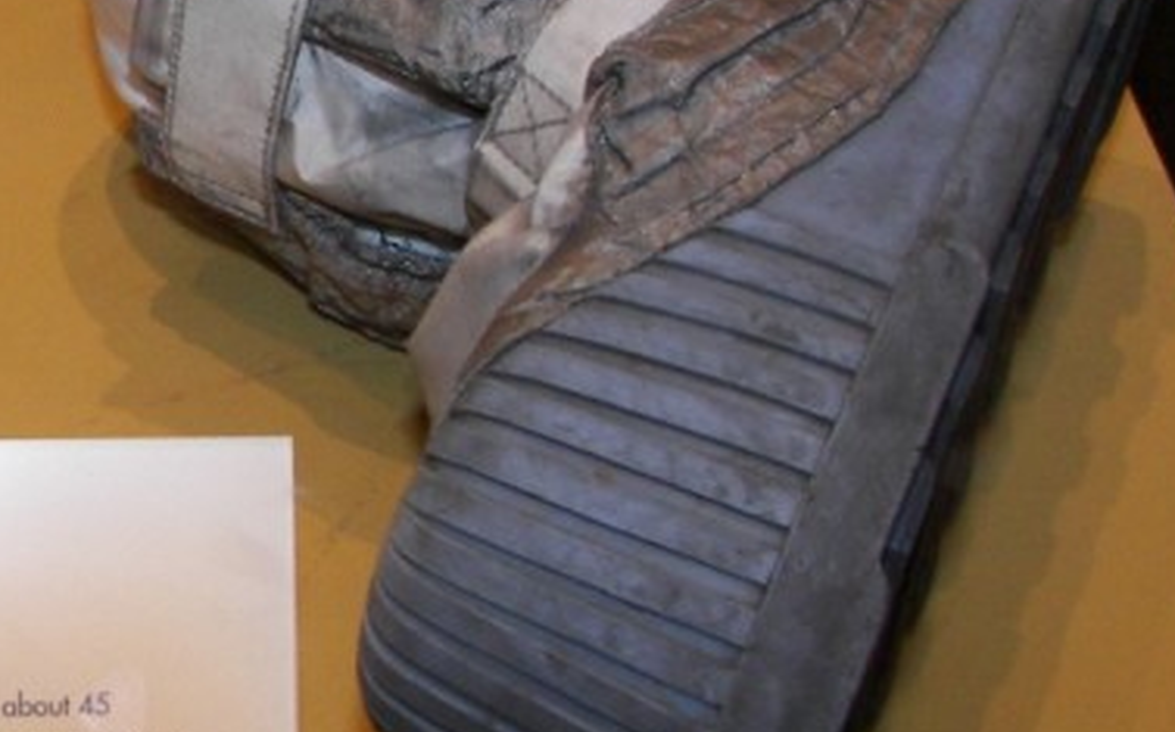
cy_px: 274
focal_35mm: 76
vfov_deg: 17.1
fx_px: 2432
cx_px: 348
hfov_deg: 26.9
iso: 100
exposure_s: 1/30
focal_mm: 6
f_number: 2.8
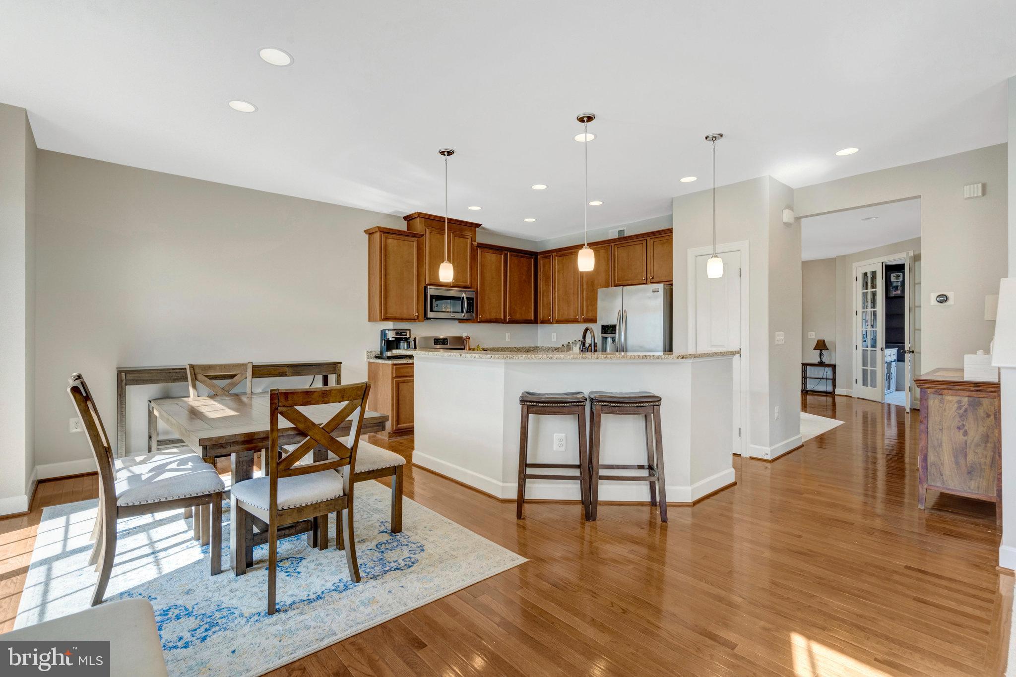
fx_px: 451
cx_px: 508
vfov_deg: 73.7
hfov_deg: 96.7
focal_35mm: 16
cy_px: 338
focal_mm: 16
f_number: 8
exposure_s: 1/100
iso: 1250
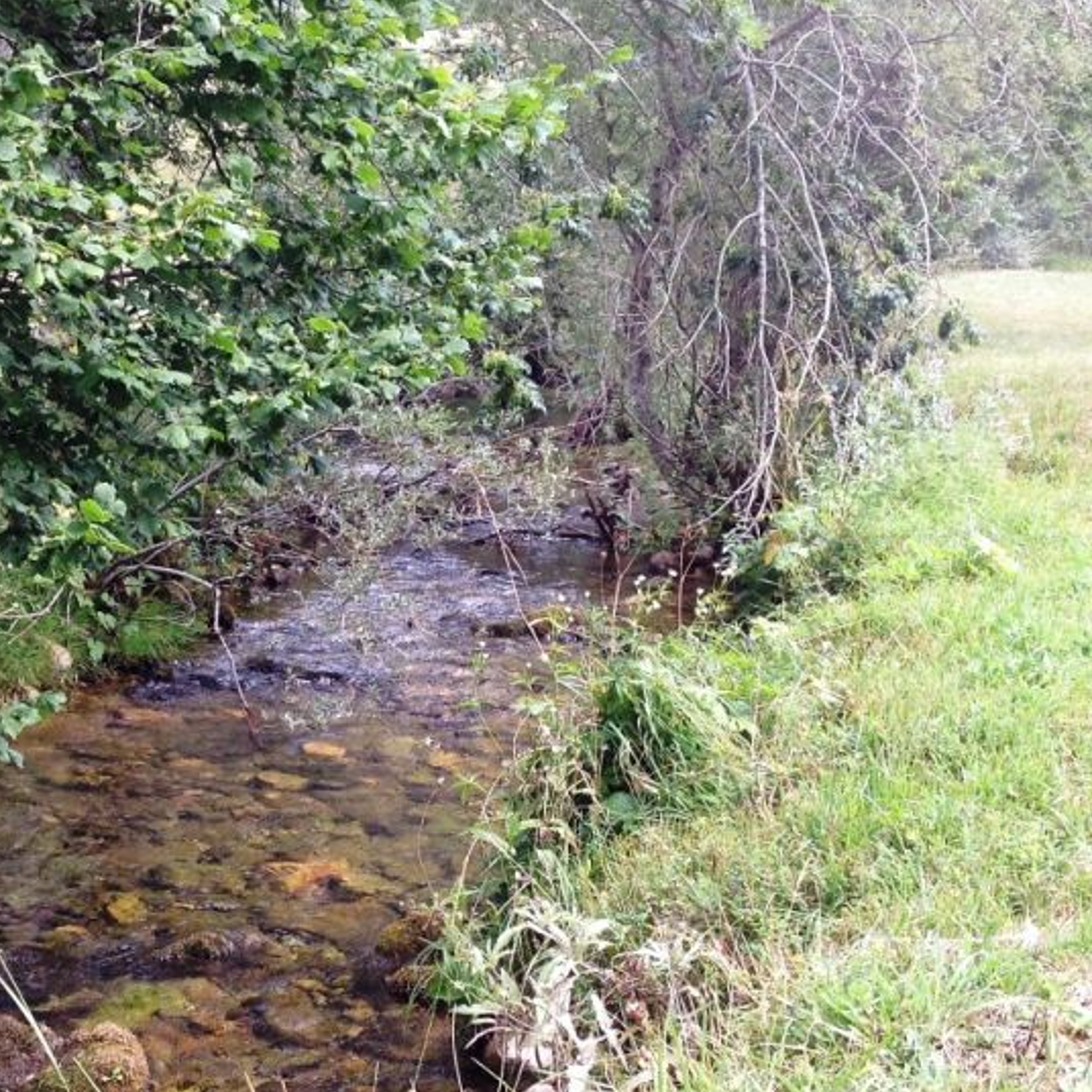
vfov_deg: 29.1
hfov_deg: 28.8
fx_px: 2106
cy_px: 600
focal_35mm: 59
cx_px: 346
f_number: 2.4
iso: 50
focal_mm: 4.28
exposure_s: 1/187
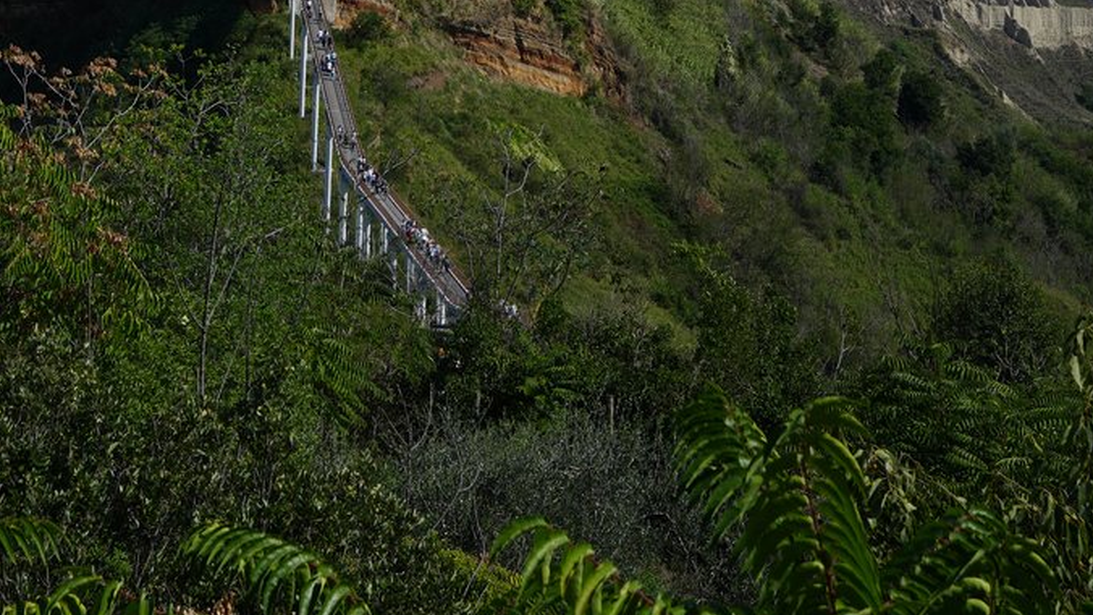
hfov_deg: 18.7
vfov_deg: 9.9
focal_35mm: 114
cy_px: -602
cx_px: 292
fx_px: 3303
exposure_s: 1/250
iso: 100
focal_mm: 46
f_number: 11
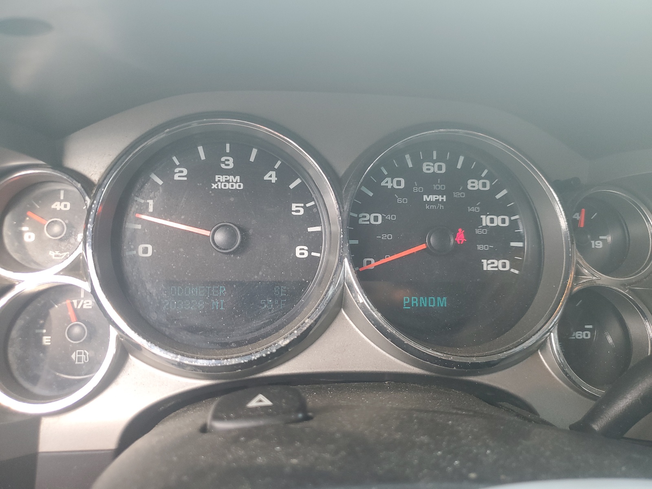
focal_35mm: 26
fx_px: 490
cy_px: 244
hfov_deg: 67.3
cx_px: 326
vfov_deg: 53.1
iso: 59
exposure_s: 1/100
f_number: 1.5
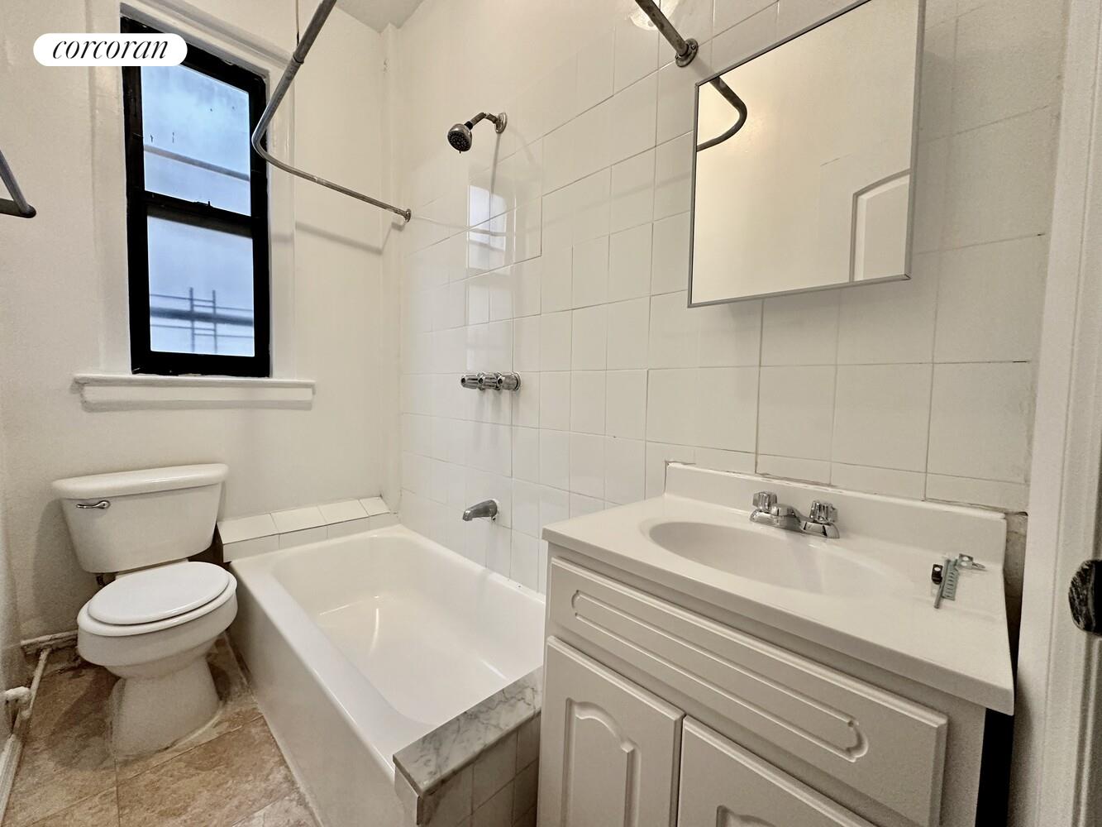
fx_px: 446
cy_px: 414
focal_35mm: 14
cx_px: 551
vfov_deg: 85.7
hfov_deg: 102.1
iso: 320
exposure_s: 1/89
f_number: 2.2
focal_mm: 2.22
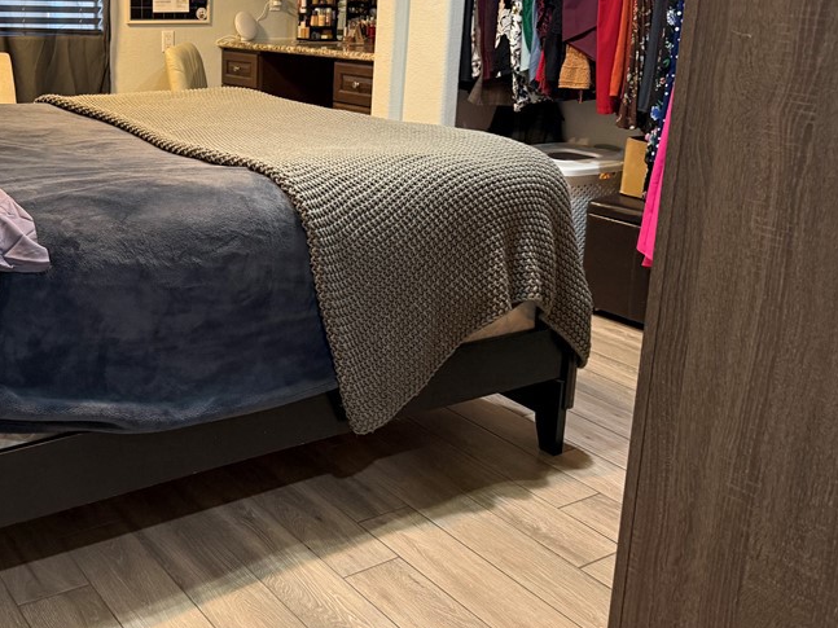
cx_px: 223
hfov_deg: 47.4
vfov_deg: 36.9
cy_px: 166
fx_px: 920
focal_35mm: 38
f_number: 1.78
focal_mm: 6.76
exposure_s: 1/60
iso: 320
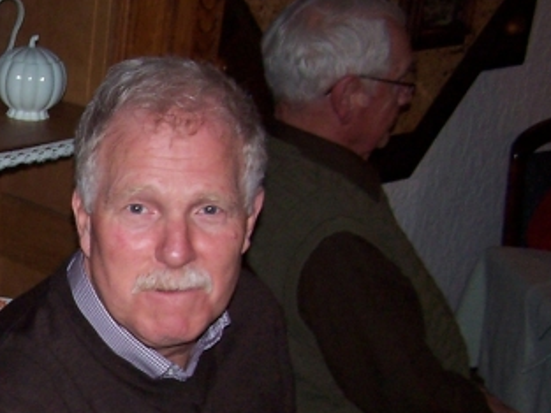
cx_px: -151
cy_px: 380
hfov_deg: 18.9
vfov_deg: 15.1
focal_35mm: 97
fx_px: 1545
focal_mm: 6.3
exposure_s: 1/60
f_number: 2.8
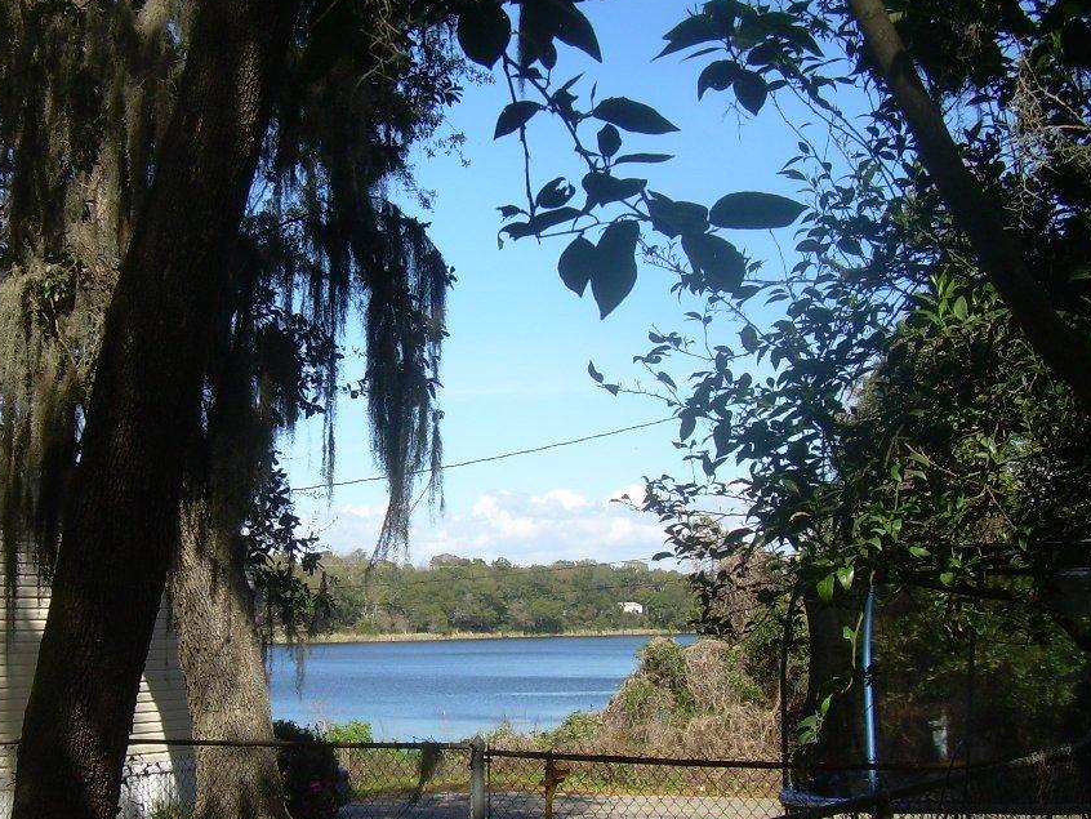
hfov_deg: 37.2
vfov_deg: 28.5
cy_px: 490
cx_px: 404
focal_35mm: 51
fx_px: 1608
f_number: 2.8
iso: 50
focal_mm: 6.3
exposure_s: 1/707
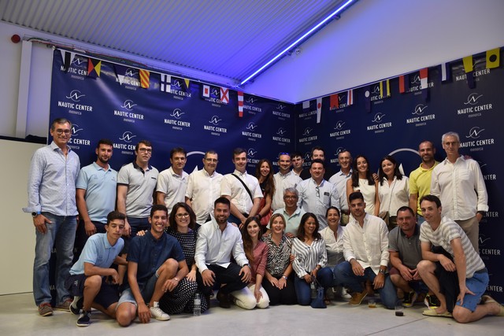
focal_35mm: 30
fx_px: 420
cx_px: 252
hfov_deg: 61.9
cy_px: 168
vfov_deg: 43.6
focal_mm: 20
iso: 160
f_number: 3.5
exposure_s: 1/30
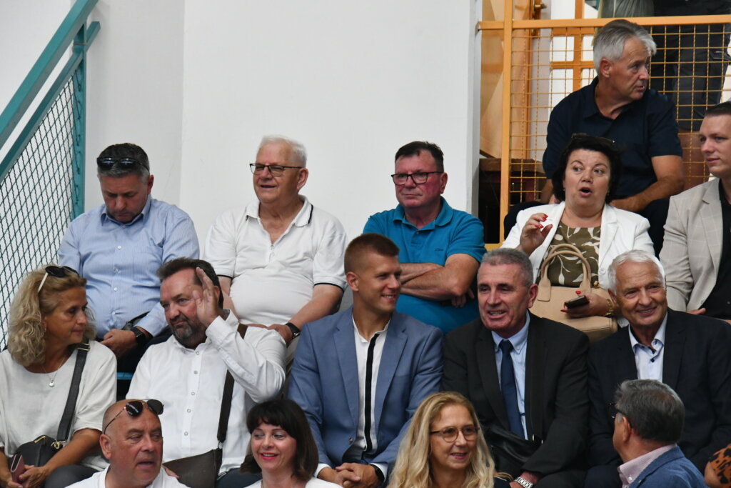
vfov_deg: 5.4
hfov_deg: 8.1
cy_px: 244
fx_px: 5178
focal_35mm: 255
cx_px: 366
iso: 3200
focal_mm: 170
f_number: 6.3
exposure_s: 1/640
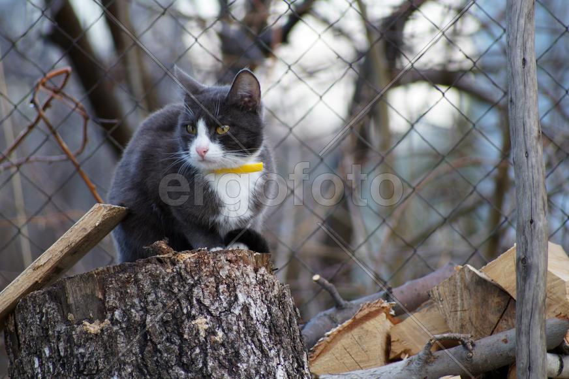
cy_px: 190
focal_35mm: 450
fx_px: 7107
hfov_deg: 4.6
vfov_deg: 3.1
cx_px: 284
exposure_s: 1/20
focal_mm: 300
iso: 100
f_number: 5.6
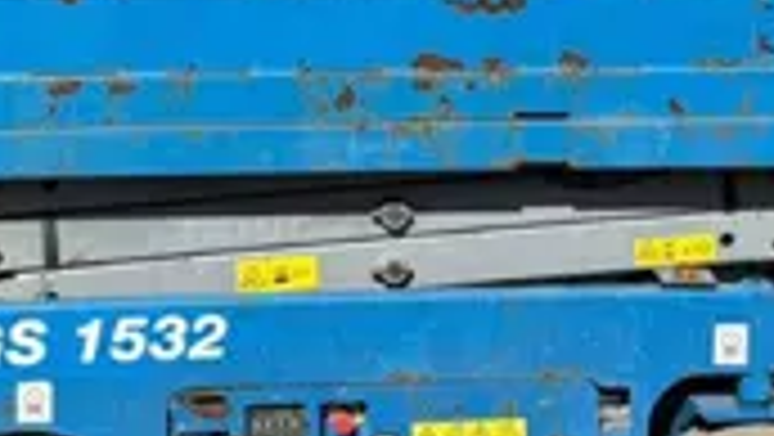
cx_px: 310
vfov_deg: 16.2
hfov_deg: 28.9
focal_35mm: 73
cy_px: -13
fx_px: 1499
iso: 80
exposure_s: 1/5319
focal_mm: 6.76
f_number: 1.78
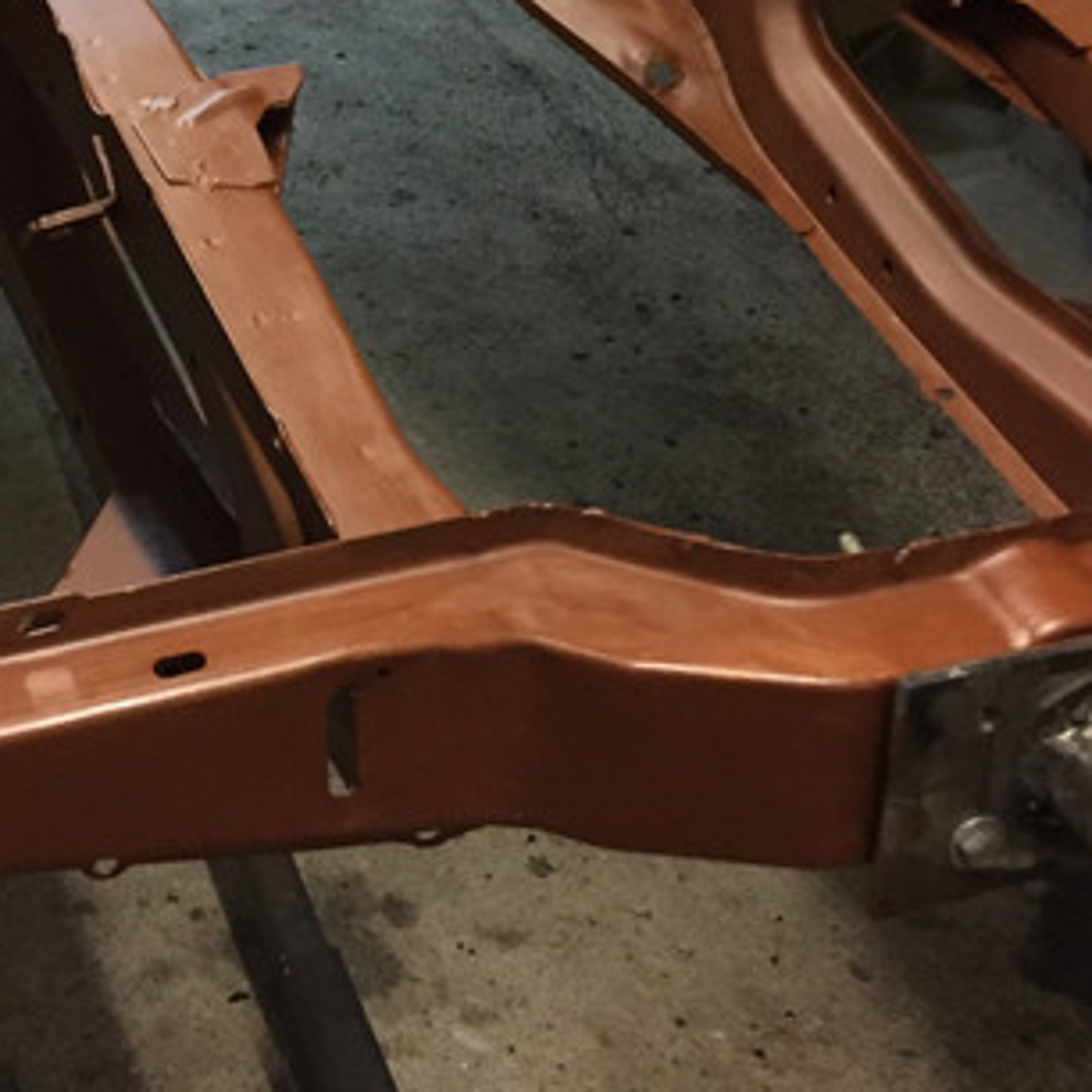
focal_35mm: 67
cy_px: -21
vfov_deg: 24.5
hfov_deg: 25.1
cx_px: 164
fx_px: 2391
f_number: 2.2
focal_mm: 4.15
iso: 250
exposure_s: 1/33
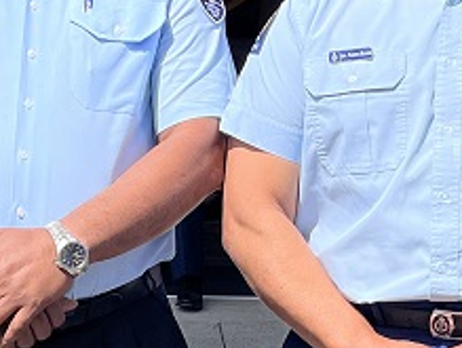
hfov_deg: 15.4
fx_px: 1711
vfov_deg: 11.6
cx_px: 278
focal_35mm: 128
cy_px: 243
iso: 50
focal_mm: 5.1
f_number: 1.6
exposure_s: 1/2899
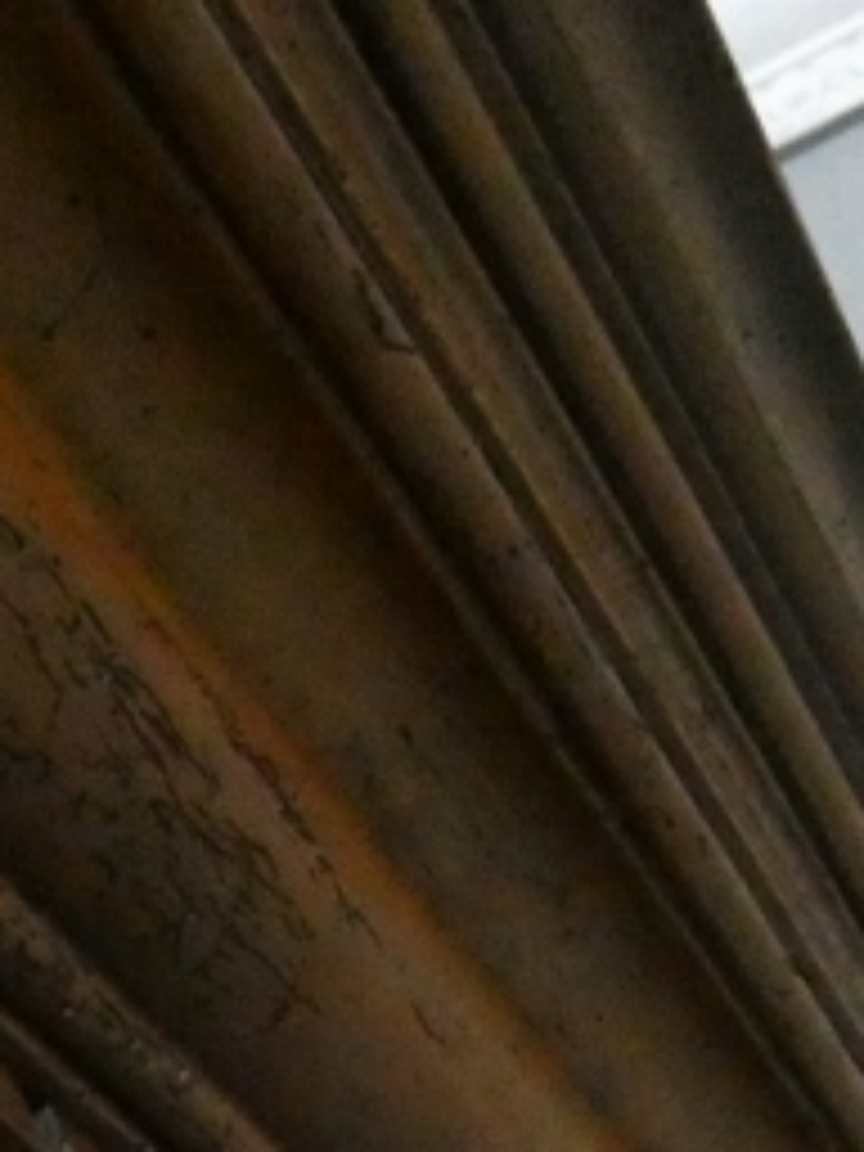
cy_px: 1512
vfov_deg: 21.9
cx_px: 387
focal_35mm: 80
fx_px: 2662
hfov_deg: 18.4
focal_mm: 3.6
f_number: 2.8
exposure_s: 1/125
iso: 1600
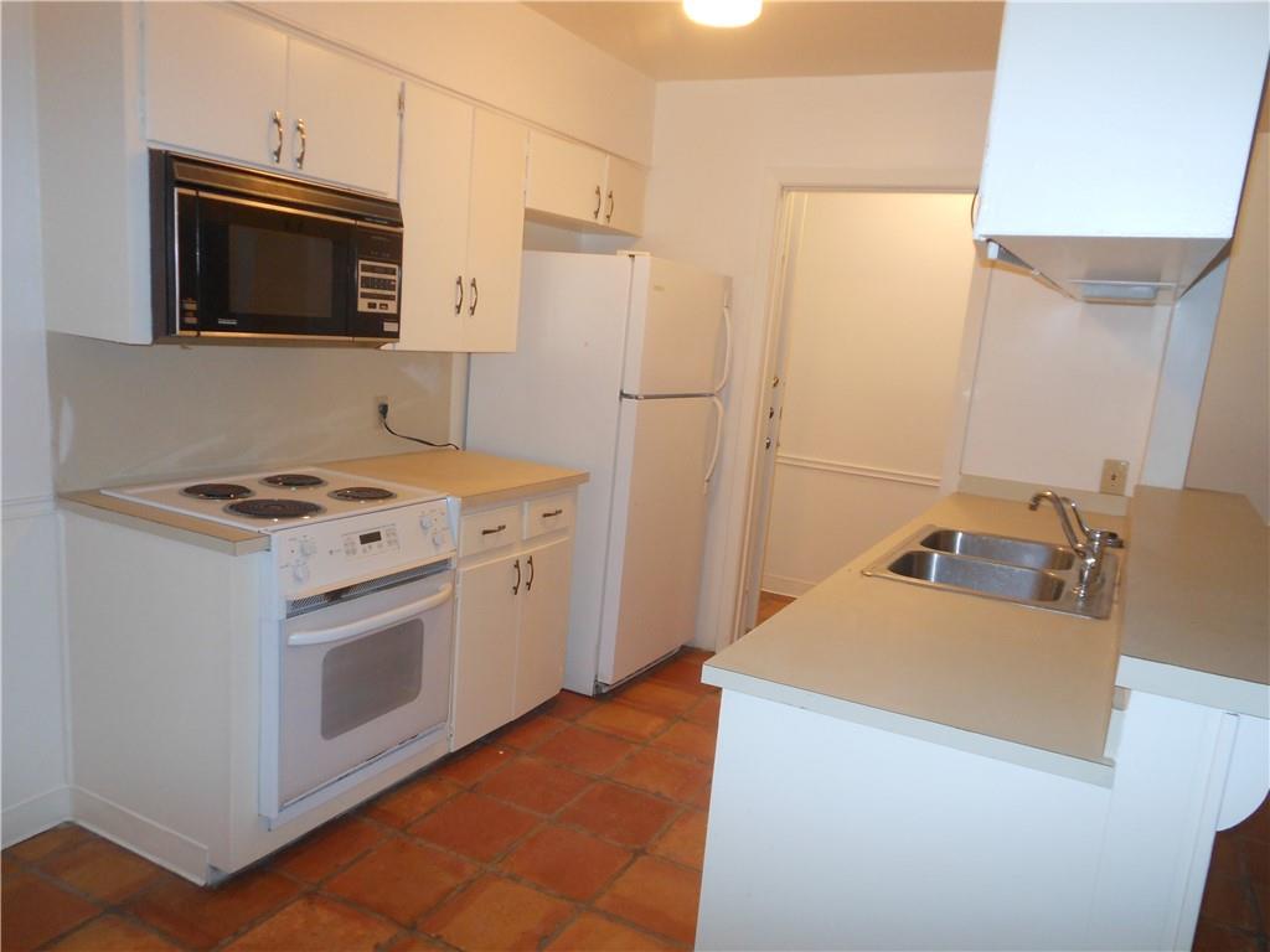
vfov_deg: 54.9
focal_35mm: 25
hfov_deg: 69.4
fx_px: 917
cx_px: 635
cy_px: 476
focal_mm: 4.5
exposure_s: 1/25
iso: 200
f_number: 3.2
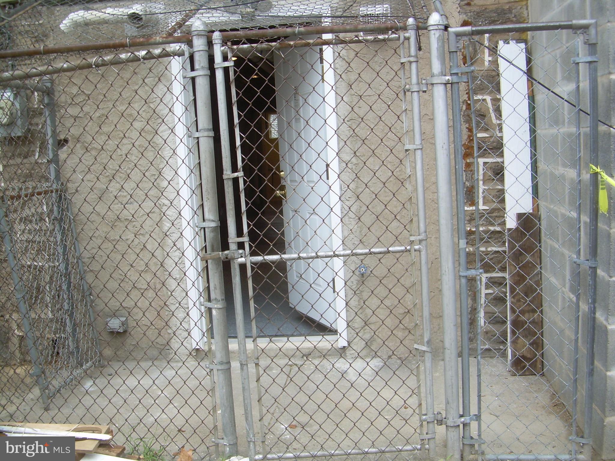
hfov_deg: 49.0
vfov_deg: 37.7
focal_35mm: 38
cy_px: 230
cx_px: 308
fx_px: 675
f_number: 2.8
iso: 50
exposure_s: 1/193
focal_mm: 6.3
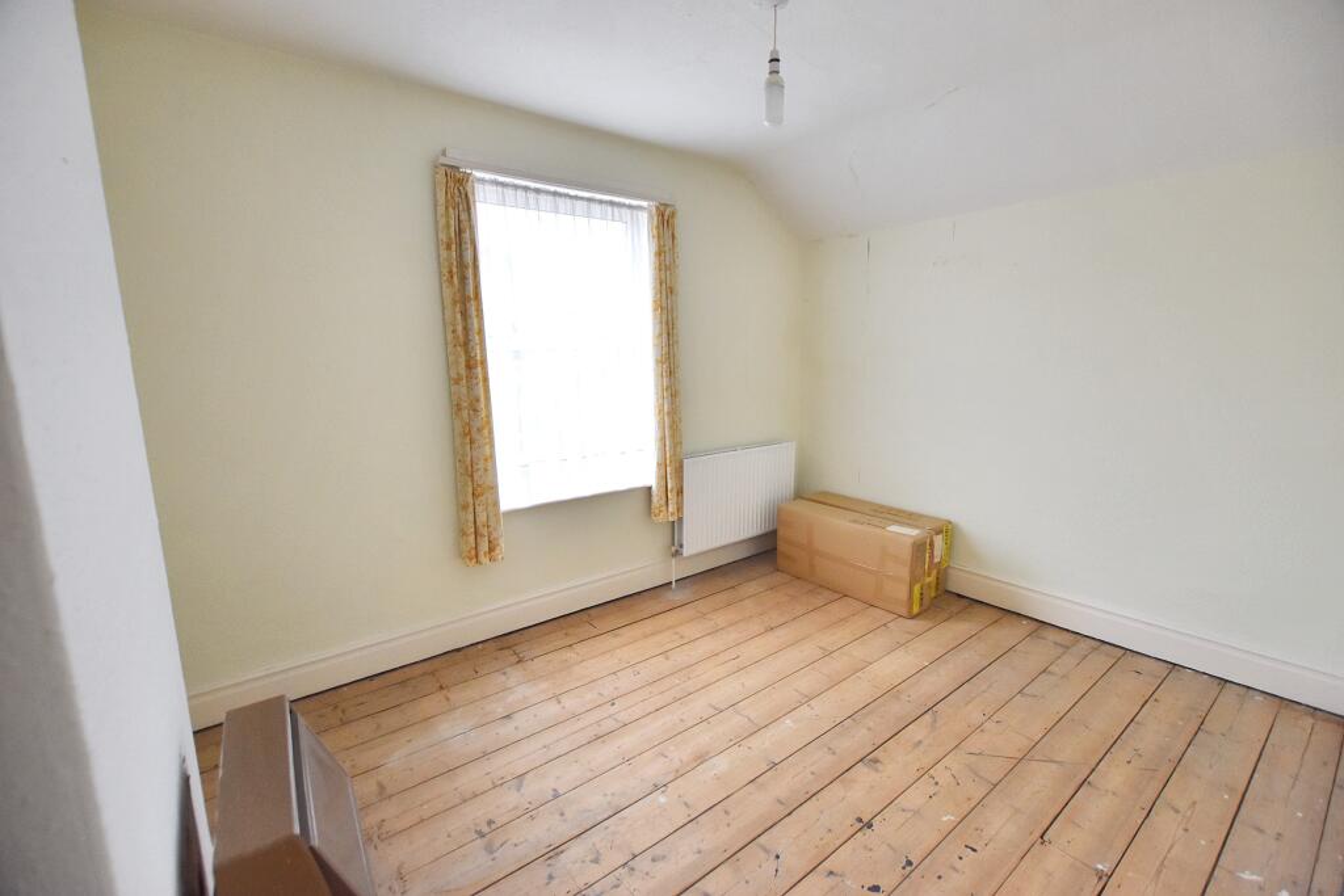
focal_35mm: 15
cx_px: 672
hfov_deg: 100.4
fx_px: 560
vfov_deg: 77.3
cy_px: 448
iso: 800
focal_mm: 10
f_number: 3.5
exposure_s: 1/200
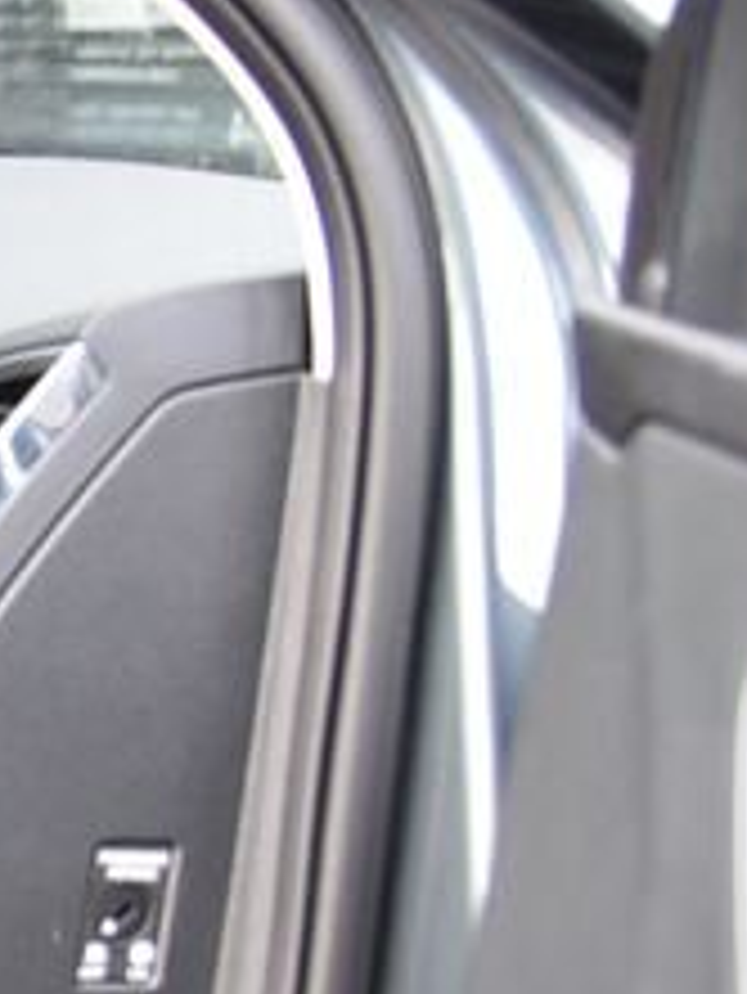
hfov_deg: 10.4
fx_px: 3076
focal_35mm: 107
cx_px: -1426
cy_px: 742
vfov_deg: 18.3
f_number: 4
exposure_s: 1/60
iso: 500
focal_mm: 24
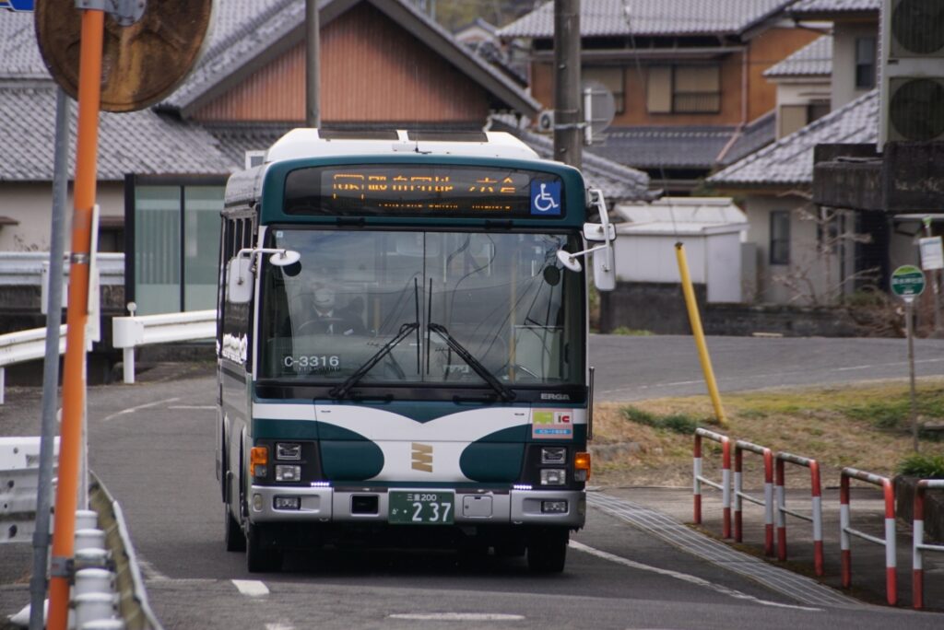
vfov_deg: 4.4
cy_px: 315
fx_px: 8264
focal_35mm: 315
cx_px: 472
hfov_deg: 6.5
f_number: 6.3
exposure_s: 1/400
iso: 320
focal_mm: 210
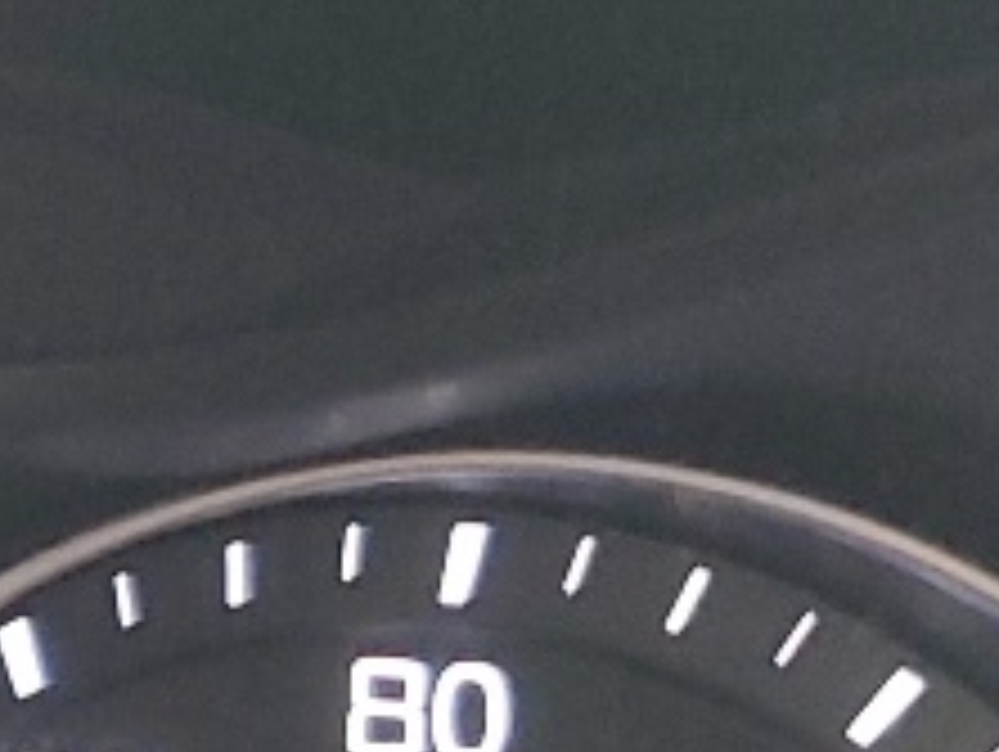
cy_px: 955
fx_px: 5403
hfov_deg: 9.2
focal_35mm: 187
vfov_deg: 7.9
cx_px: -1602
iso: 209
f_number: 1.5
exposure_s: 1/60.2
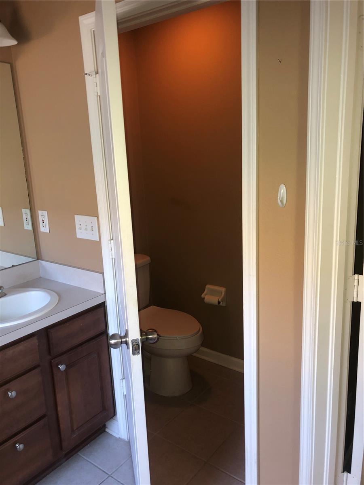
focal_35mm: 28
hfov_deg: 49.7
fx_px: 393
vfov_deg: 63.4
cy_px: 242
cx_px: 182
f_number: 1.8
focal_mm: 3.99
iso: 40
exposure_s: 1/12
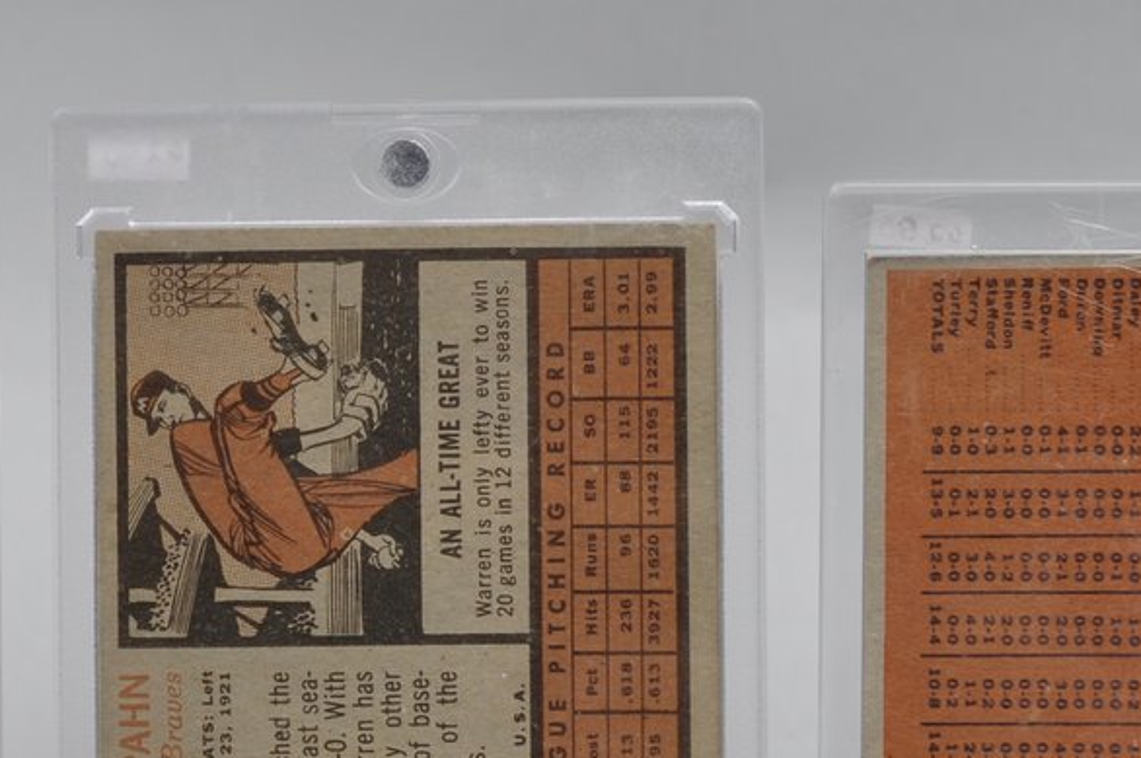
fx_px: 5539
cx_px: 63
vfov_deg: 7.8
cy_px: 757
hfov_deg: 11.7
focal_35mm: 175
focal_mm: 40
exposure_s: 1/80
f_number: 4.5
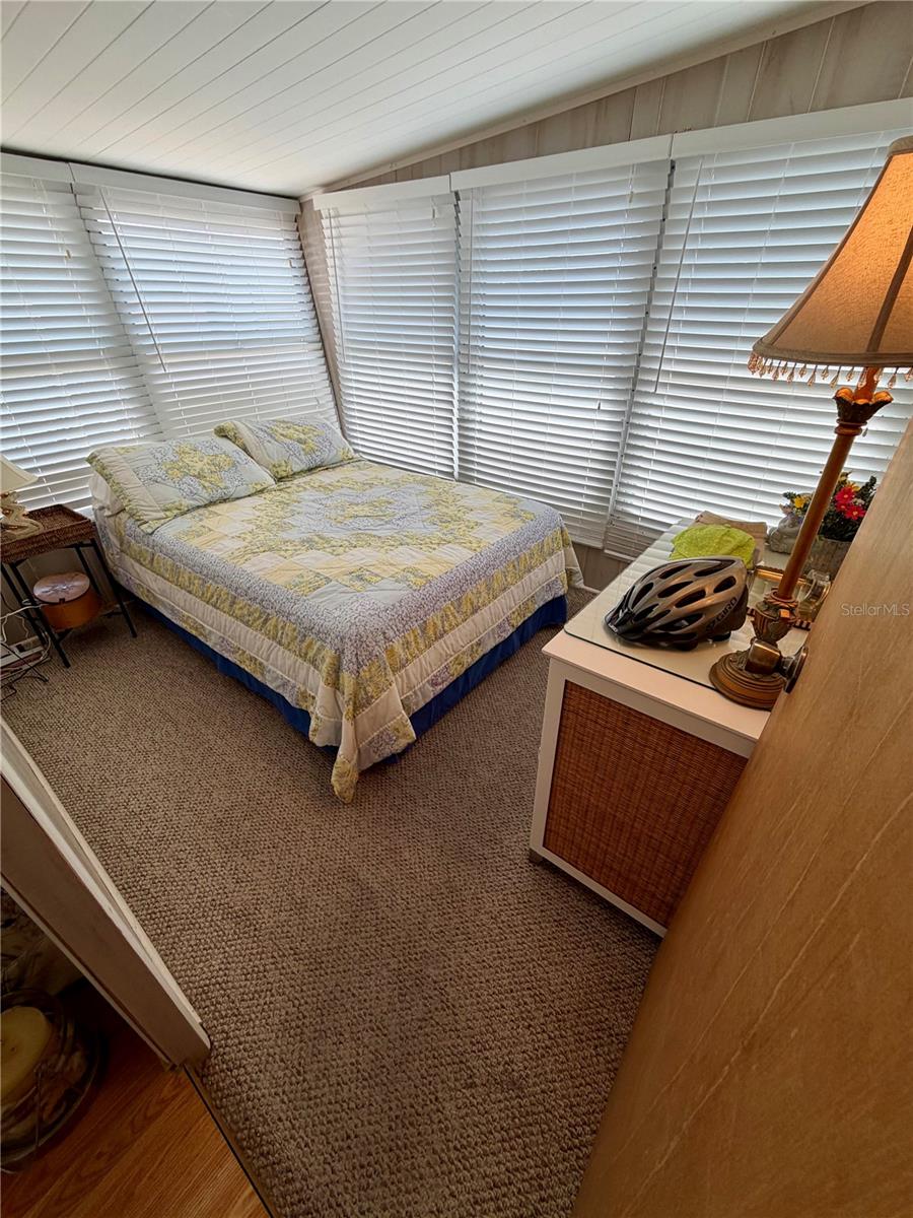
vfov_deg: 102.1
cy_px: 609
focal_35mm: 14
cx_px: 456
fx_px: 492
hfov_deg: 85.7
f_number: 2.2
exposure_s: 1/120
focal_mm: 2.22
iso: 40
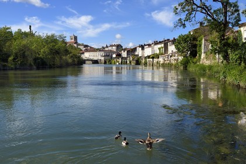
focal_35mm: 42
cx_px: 123
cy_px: 82
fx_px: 287
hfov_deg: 46.4
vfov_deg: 31.8
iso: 500
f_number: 13
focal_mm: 42
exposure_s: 1/640
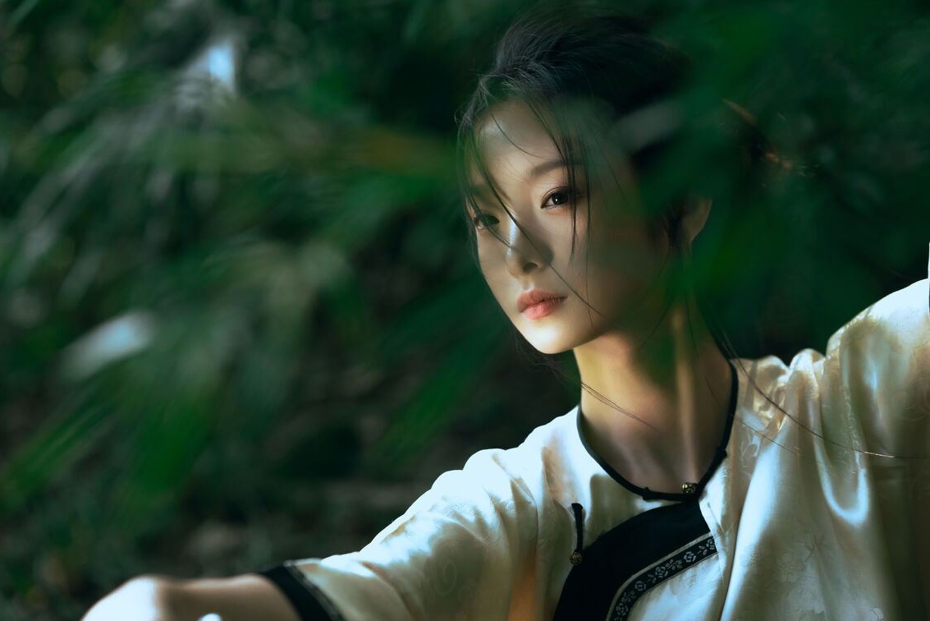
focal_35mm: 90
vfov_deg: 15.2
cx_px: 470
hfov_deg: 22.6
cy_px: 327
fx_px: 2325
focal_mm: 85
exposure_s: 1/400
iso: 200
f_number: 2.5
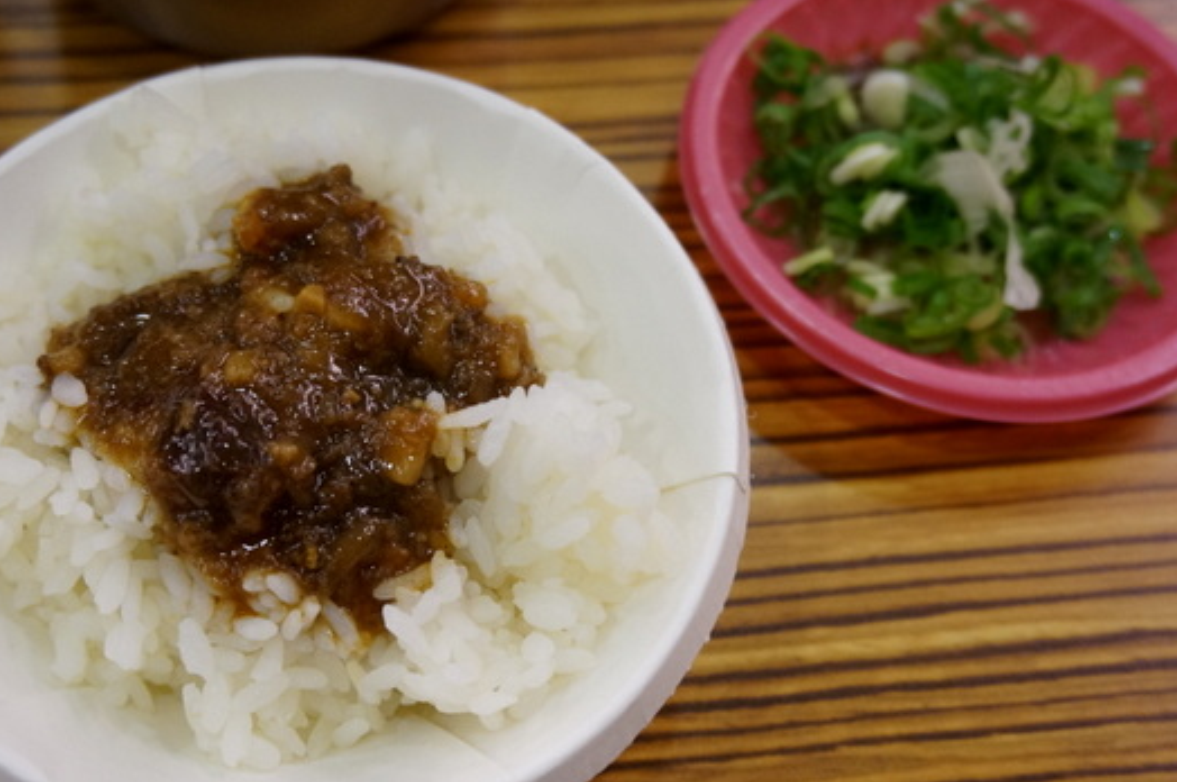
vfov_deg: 30.4
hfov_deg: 44.4
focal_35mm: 44
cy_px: 399
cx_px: 496
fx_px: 1437
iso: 1250
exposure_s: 1/60
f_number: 4.5
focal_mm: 24
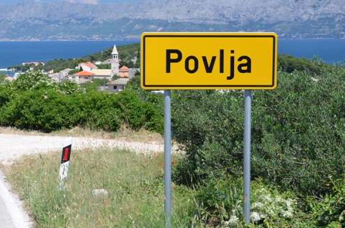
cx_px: 113
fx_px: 688
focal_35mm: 72
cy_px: 72
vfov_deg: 18.8
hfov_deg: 27.9
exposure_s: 1/250
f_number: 8
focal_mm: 30
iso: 200
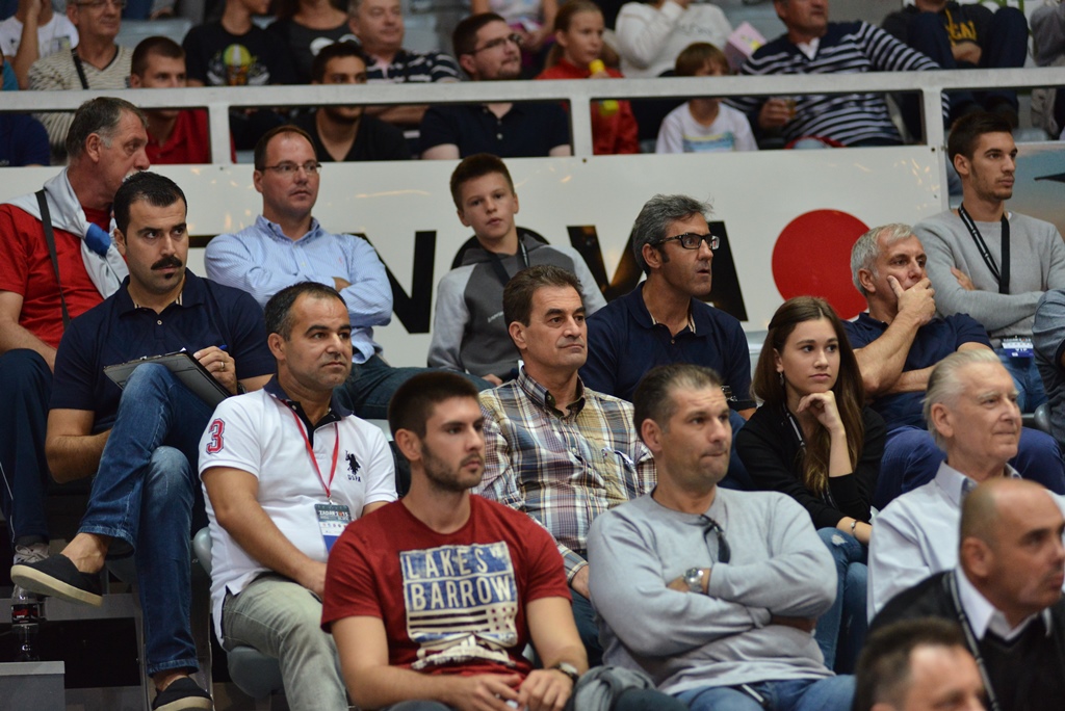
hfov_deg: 14.1
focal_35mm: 145
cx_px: 532
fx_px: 4292
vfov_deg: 9.5
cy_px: 356
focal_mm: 145
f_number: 3.5
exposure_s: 1/400
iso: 2500
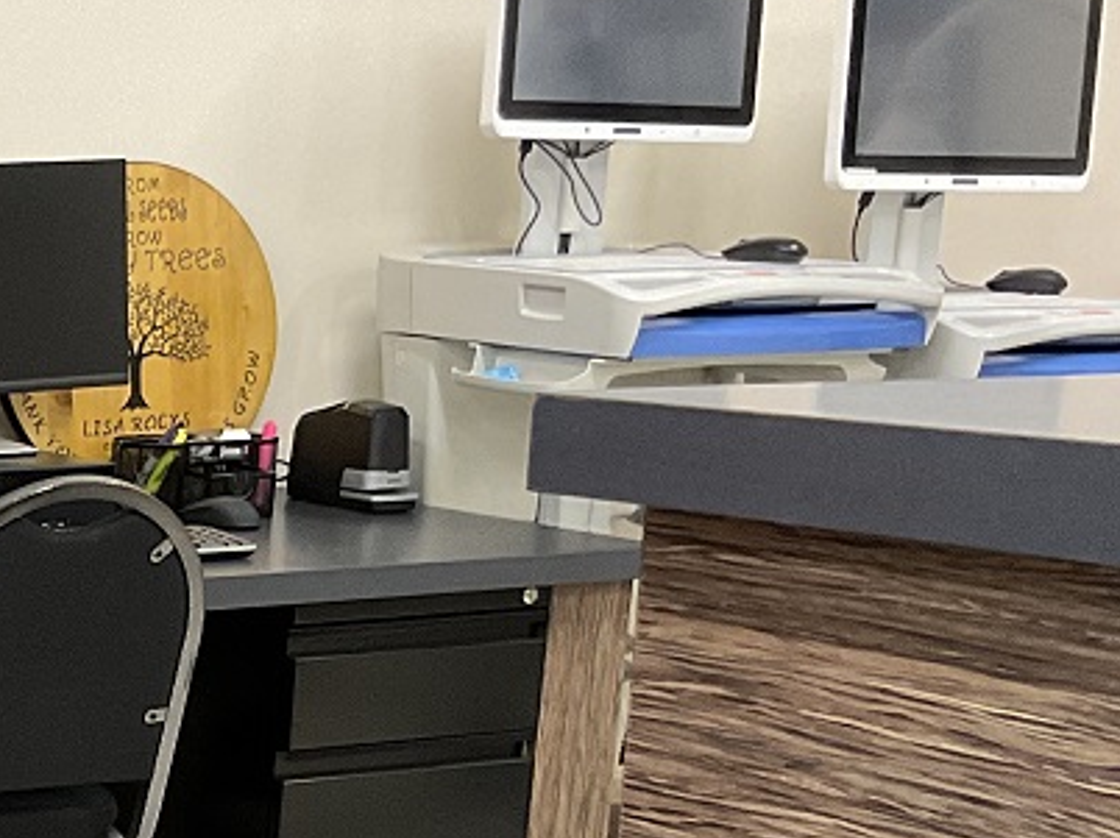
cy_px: 902
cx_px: -545
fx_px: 3104
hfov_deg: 18.3
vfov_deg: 15.0
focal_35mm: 96
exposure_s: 1/60
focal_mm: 3
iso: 100
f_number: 1.8
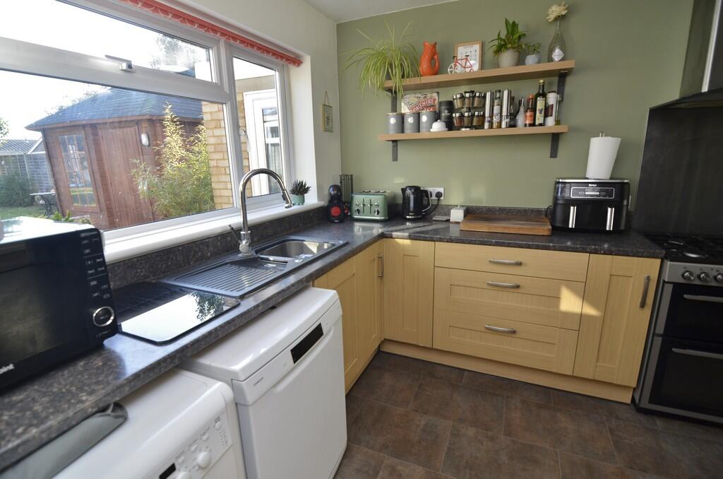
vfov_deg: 71.8
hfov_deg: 95.1
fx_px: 331
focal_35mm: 16
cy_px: 240
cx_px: 362
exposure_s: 1/60
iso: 200
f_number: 4
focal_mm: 11
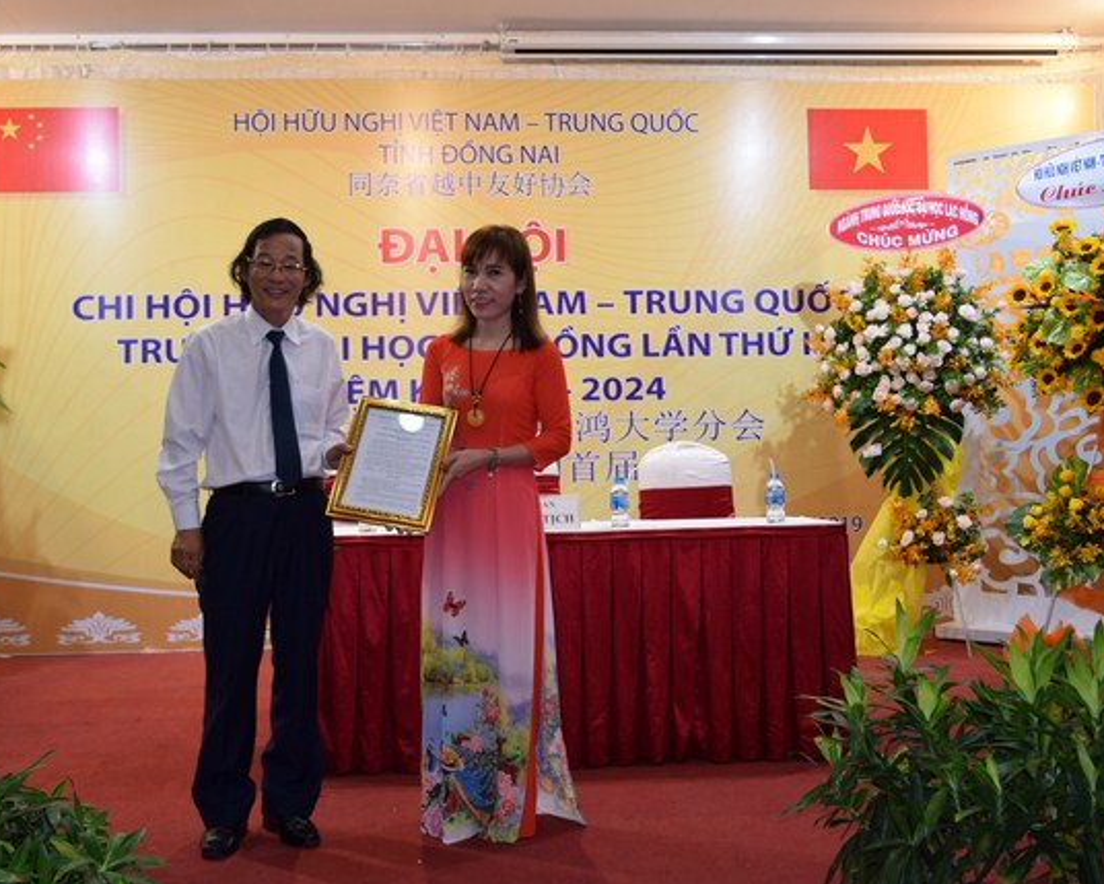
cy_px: 441
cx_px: 511
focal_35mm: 41
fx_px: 1340
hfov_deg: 44.7
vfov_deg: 36.5
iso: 800
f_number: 4.5
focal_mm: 24
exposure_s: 1/80
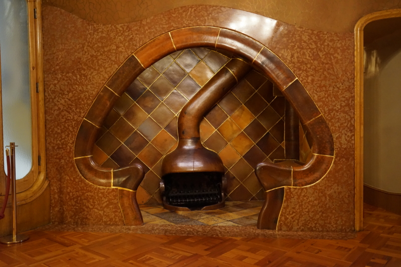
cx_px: 200
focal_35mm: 31
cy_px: 134
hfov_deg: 60.3
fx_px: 345
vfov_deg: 42.4
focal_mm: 31
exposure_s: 1/50
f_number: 4
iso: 6400
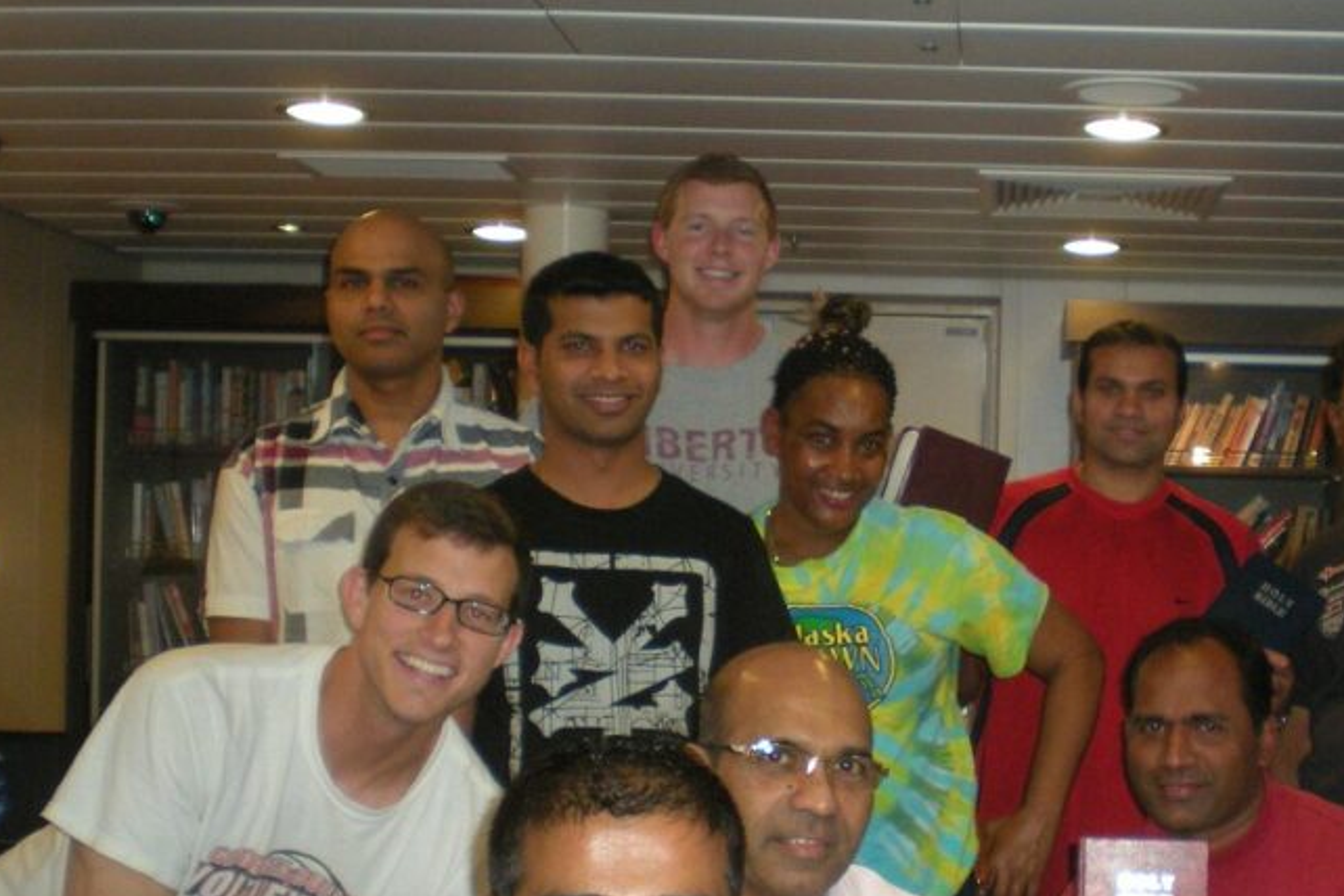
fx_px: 2352
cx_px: 1047
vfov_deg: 21.5
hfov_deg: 31.2
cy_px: 567
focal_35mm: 63
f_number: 3.1
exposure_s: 1/60
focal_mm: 6.3
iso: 227
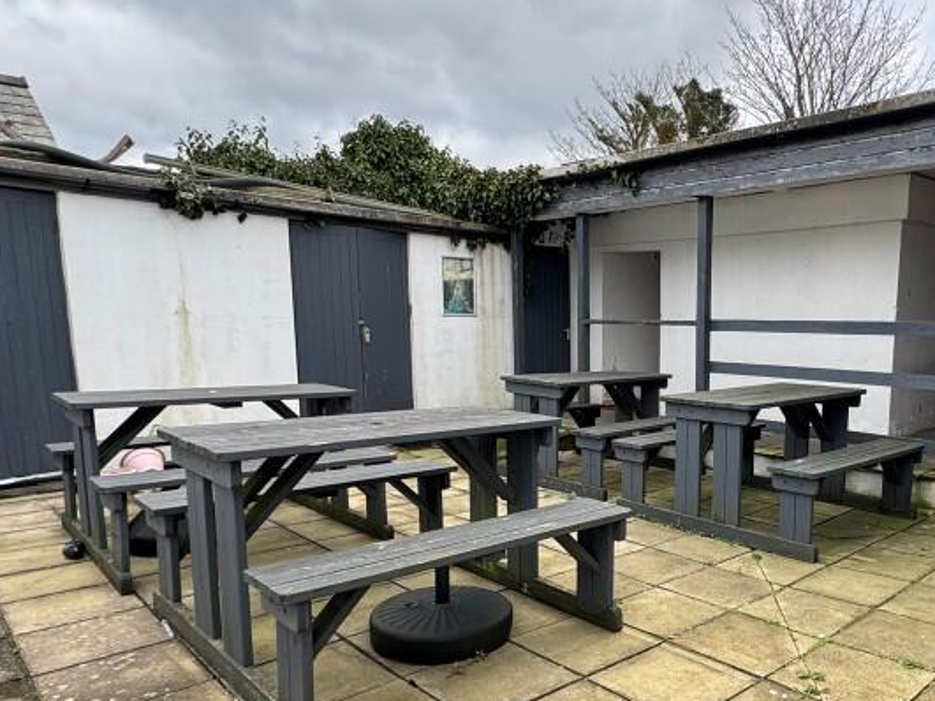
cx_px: 629
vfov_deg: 50.8
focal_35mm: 27
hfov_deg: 63.6
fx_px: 729
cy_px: 440
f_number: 2.2
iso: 40
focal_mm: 2.22
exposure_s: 1/127
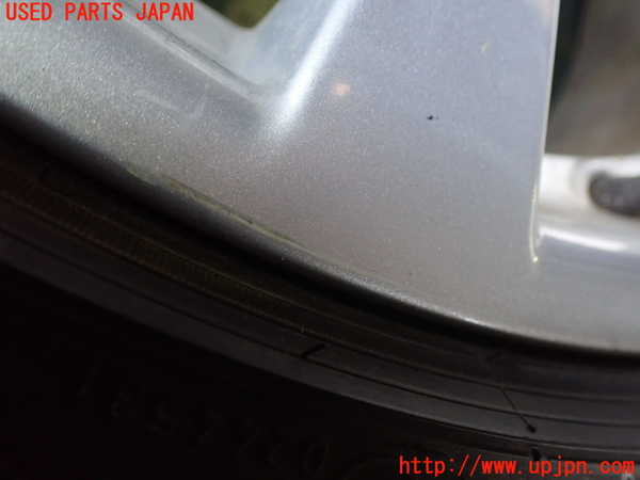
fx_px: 555
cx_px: 320
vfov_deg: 46.8
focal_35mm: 30
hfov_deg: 60.0
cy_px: 240
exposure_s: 1/125
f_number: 2.3
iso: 640
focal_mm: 5.4
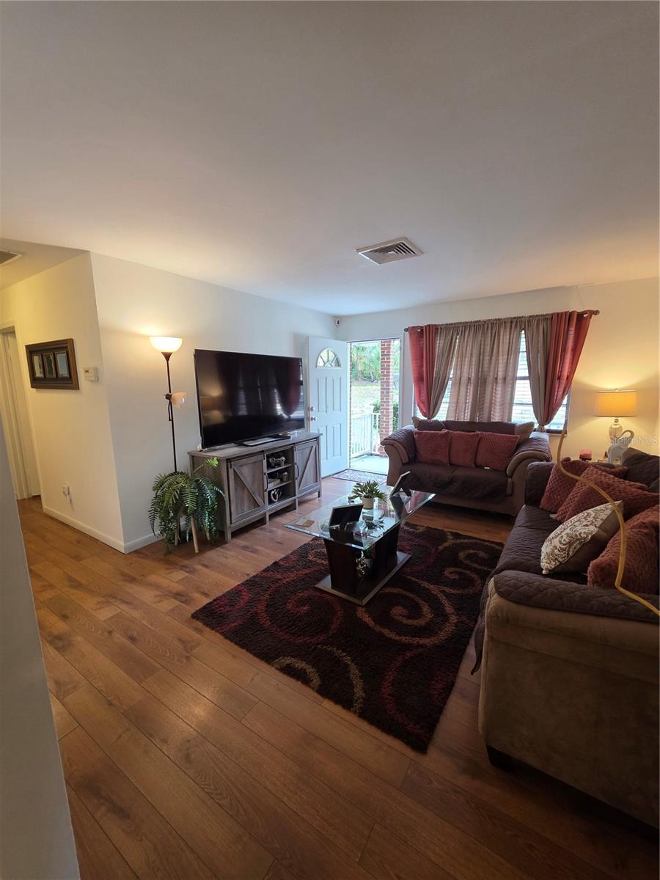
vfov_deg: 106.2
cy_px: 440
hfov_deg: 89.9
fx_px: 330
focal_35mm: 13
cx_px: 330
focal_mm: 2.2
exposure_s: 1/60
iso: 200
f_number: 1.9
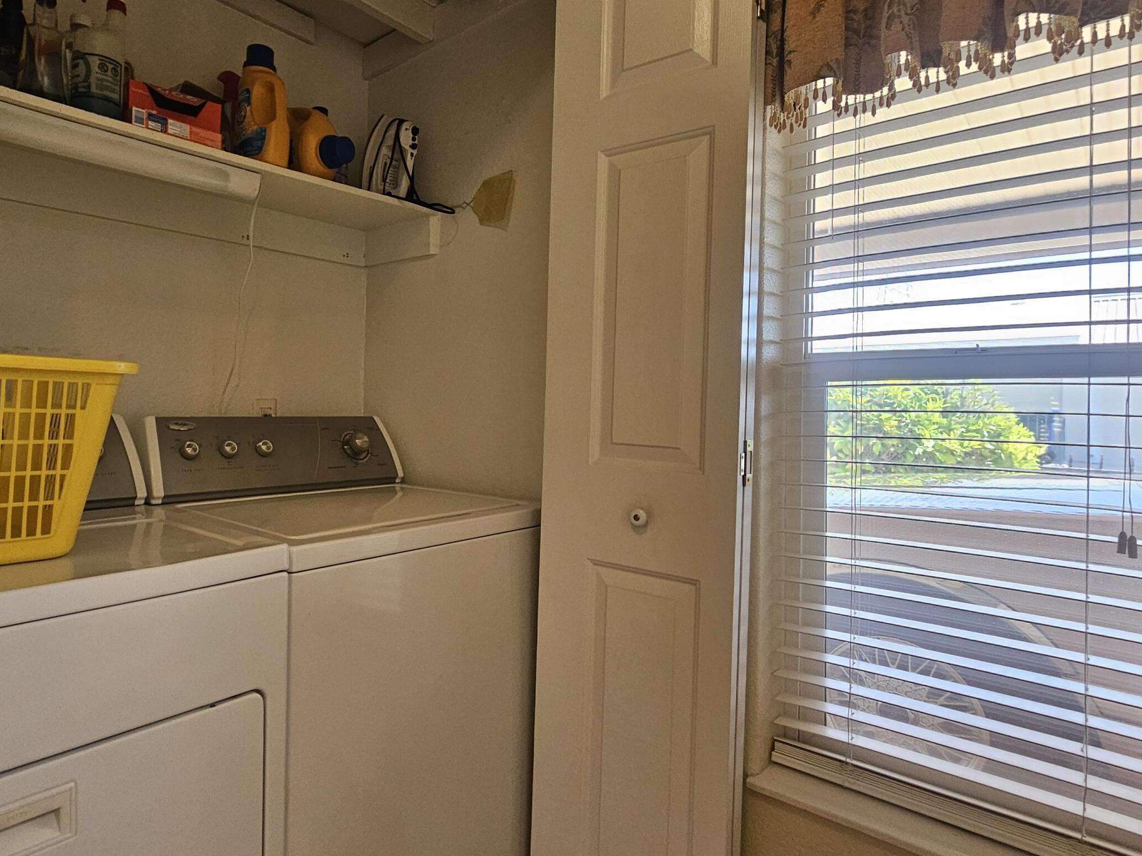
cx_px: 432
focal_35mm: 19
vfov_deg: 68.5
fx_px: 627
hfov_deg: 83.1
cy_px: 389
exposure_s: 1/60
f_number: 2.2
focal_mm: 2.2
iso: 320
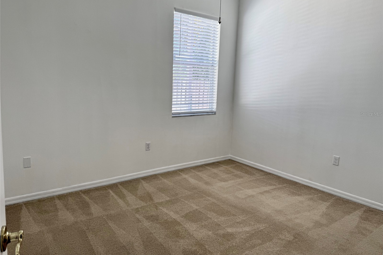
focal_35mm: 25
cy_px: 114
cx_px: 192
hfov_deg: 71.5
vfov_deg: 51.2
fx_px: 266
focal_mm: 6.76
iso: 80
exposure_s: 1/120
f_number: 1.78
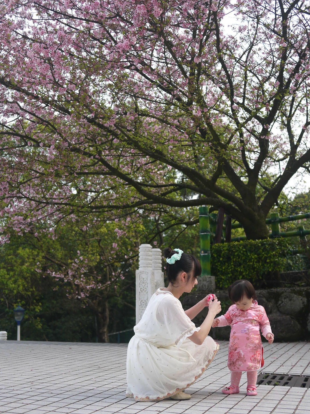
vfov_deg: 42.9
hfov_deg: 32.9
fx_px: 525
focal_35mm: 44
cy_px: 203
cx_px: 150
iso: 160
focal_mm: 20
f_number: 2
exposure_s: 1/1000
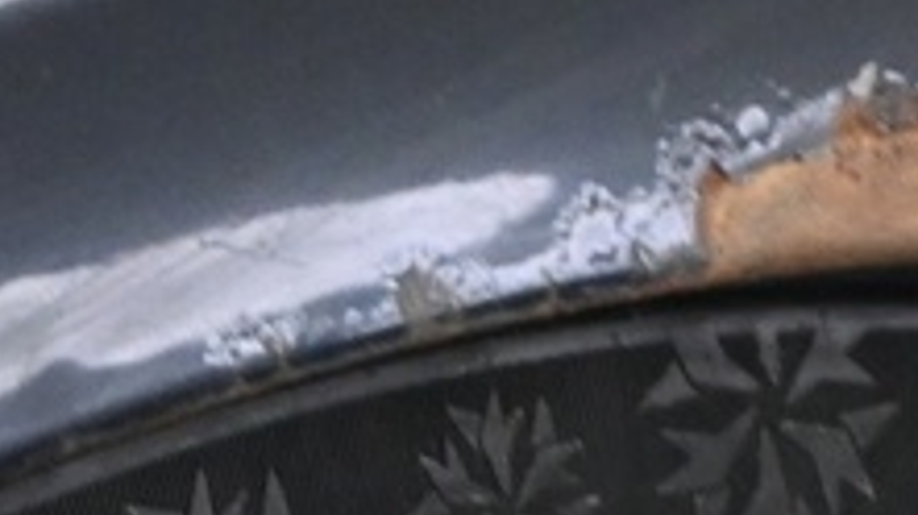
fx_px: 14012
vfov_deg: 2.1
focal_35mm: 576
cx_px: 1026
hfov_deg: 3.7
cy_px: 170
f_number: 6.3
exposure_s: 1/10
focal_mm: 50
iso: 1600
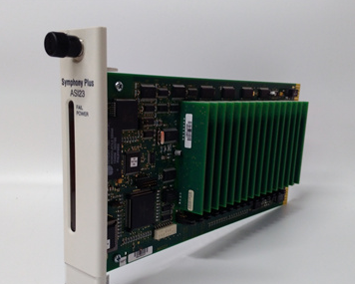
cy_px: 181
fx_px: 389
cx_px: 169
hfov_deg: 49.1
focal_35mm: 37
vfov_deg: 39.8
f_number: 2
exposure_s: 1/33
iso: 205
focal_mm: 3.79
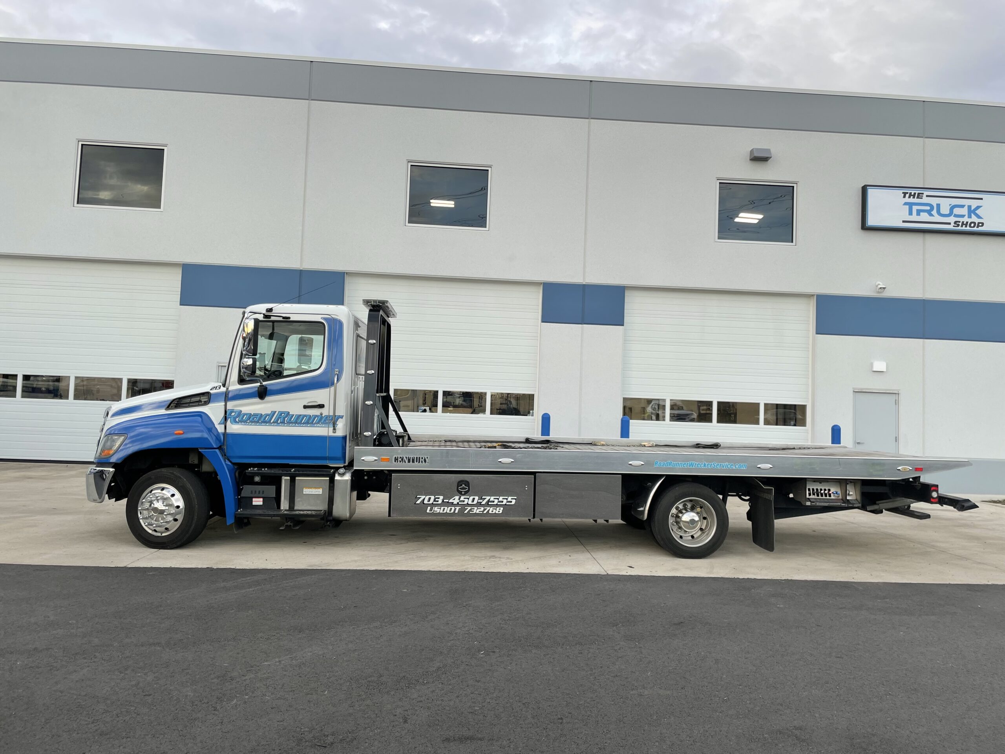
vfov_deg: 53.1
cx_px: 502
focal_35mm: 26
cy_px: 377
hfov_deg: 67.3
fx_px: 755
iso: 32
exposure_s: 1/378
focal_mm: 4.2
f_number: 1.6
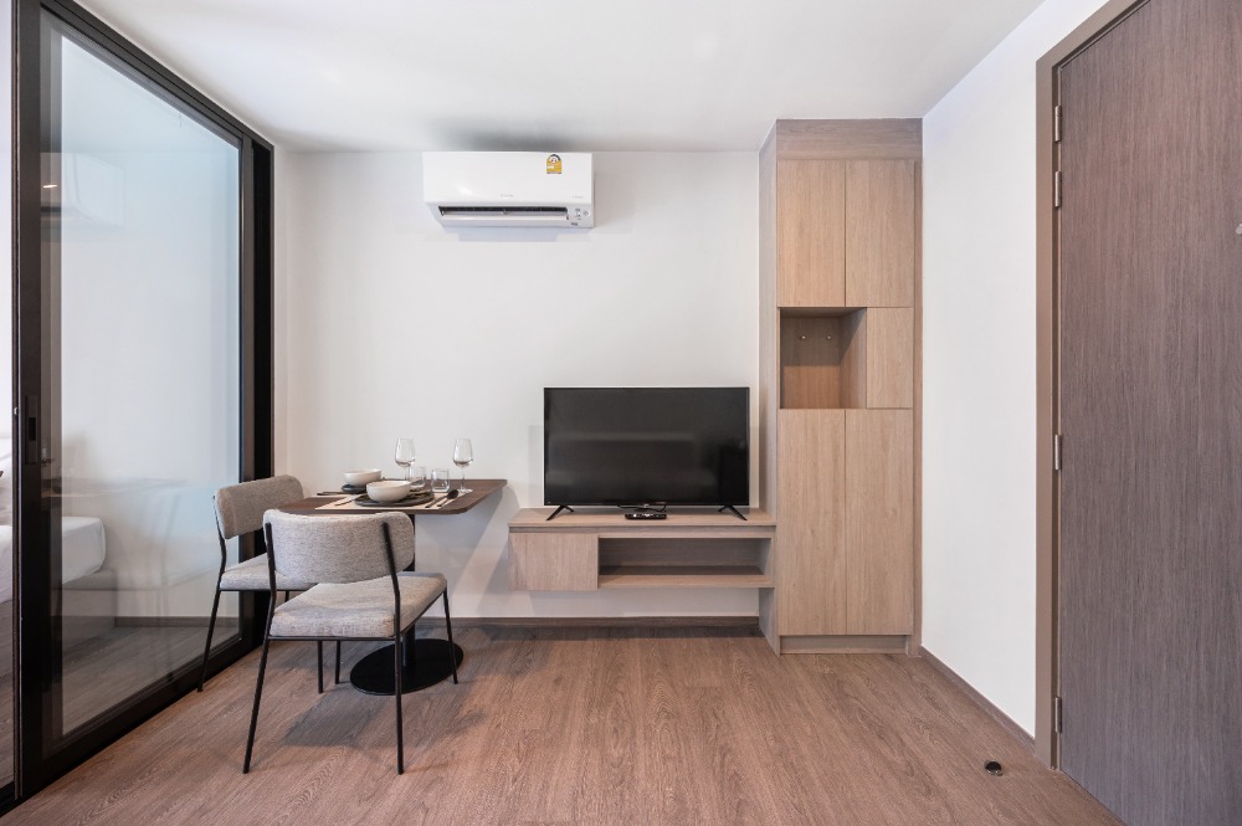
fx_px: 483
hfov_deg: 104.3
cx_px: 621
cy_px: 413
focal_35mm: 14
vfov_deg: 81.1
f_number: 5.6
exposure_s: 1/15
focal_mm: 14
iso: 640
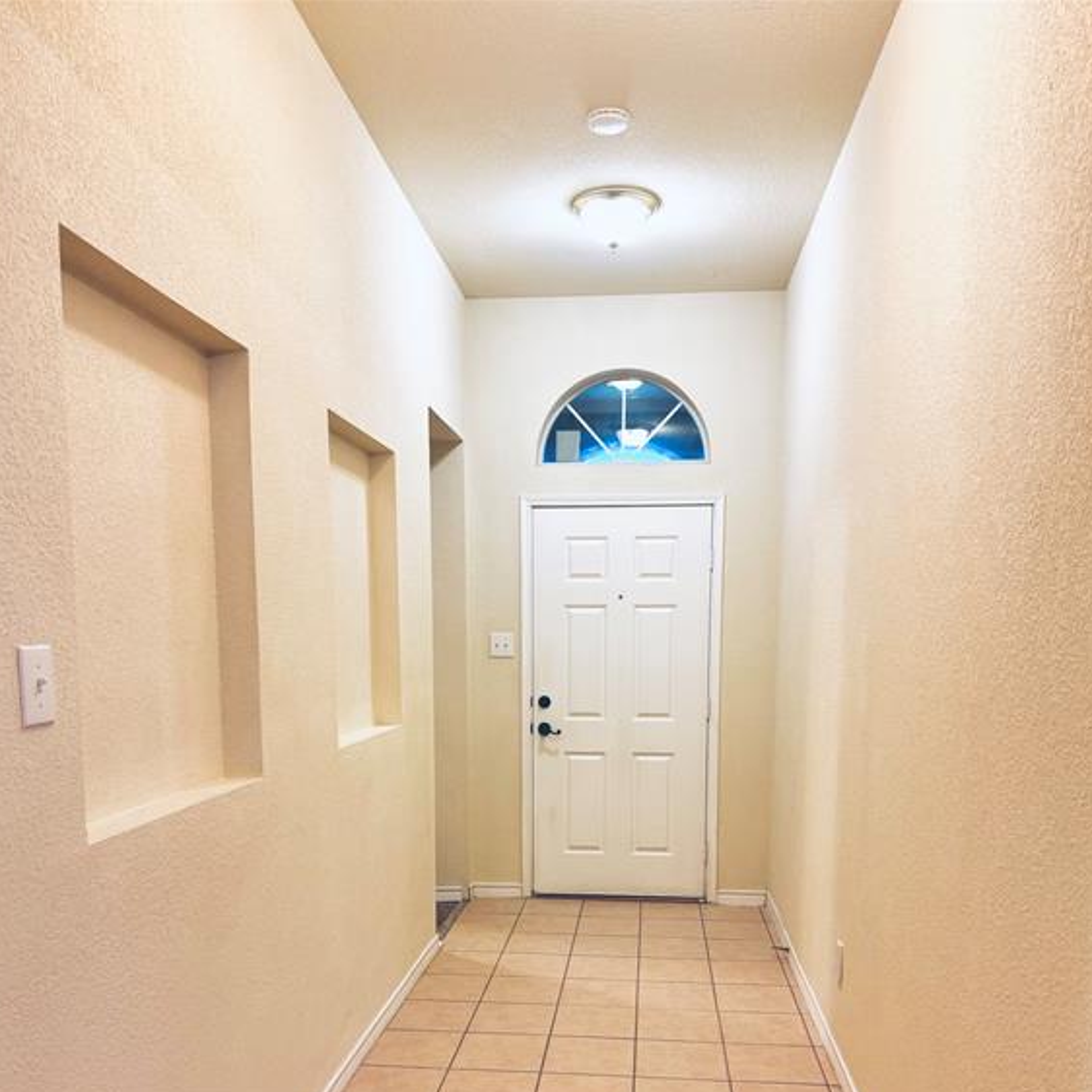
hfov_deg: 55.6
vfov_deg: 54.3
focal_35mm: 29
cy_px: 744
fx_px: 1035
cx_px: 542
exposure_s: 1/60
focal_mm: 6.76
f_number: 1.78
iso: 160
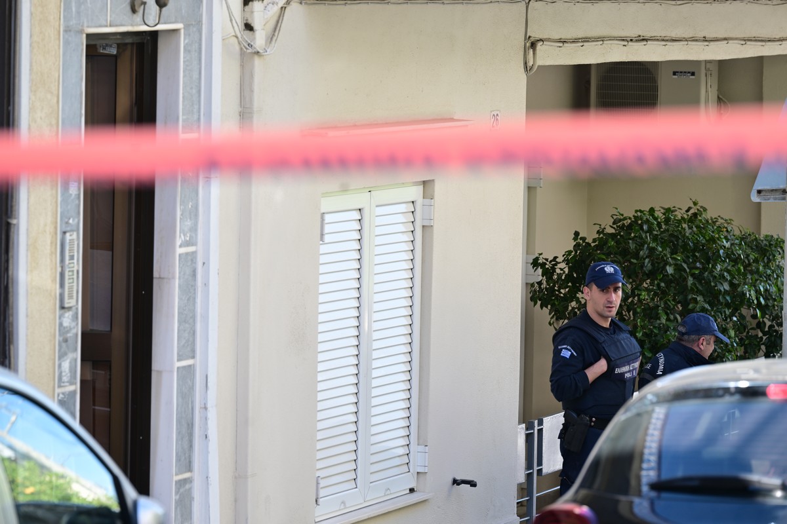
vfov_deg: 6.9
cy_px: 262
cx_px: 394
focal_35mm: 200
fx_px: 4372
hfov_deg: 10.3
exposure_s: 1/250
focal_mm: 200
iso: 400
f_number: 5.6
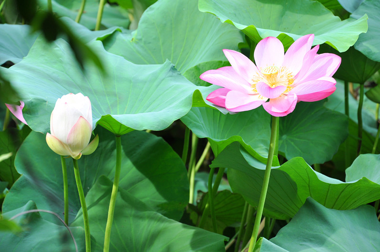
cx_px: 190
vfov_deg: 8.7
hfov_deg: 13.1
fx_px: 1660
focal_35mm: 158
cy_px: 126
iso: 200
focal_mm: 105
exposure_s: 1/160
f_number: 6.3
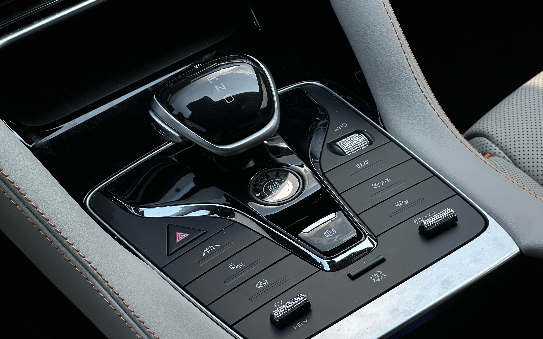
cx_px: 271
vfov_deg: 15.9
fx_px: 1213
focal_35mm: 82
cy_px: 195
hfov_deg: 25.2
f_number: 2.8
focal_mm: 9
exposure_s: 1/286
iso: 32
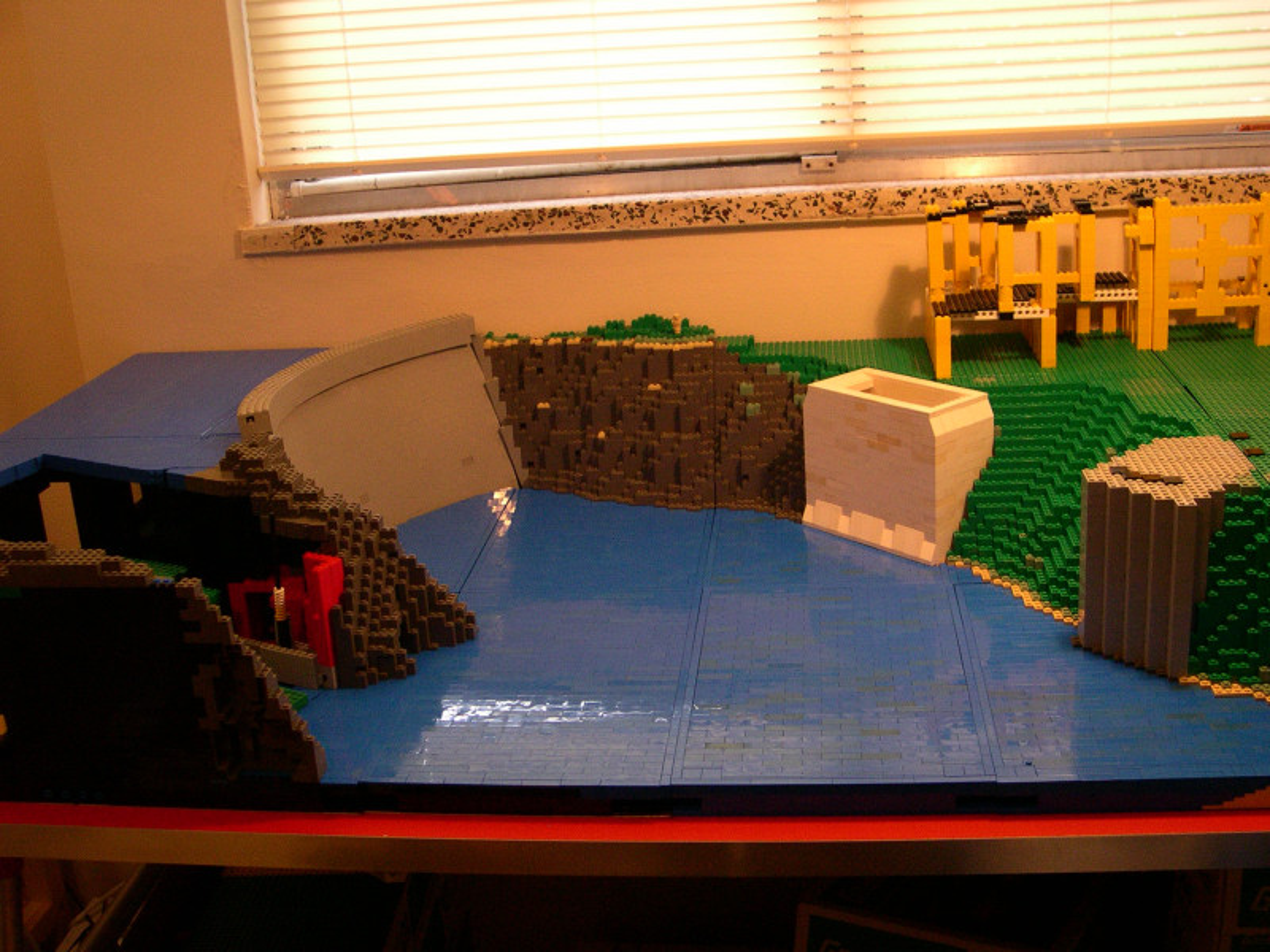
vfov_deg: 37.7
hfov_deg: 49.0
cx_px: 635
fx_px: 1394
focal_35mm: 38
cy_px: 476
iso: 400
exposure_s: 1/48.2
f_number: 2.8
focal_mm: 8
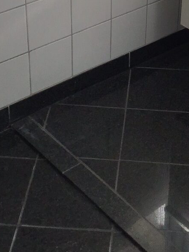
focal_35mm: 86
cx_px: 128
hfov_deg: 17.1
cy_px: 12
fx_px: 626
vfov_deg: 22.1
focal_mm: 3.3
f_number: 2.4
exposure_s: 1/177
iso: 25
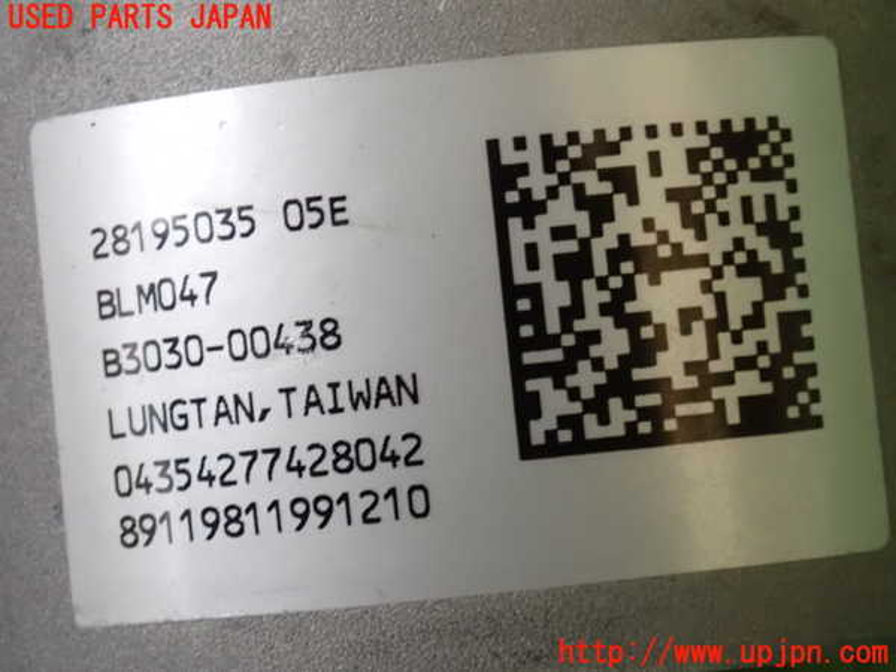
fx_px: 2588
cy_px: 336
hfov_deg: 19.6
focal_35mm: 100
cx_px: 448
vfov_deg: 14.8
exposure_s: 1/25
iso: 1600
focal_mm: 18
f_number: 4.9
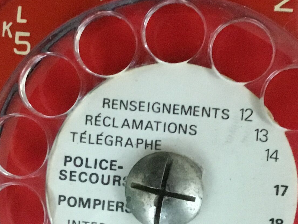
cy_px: 174
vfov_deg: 16.0
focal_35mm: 92
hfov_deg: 21.2
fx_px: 792
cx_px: 212
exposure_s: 1/17
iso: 320
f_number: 2.4
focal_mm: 3.3
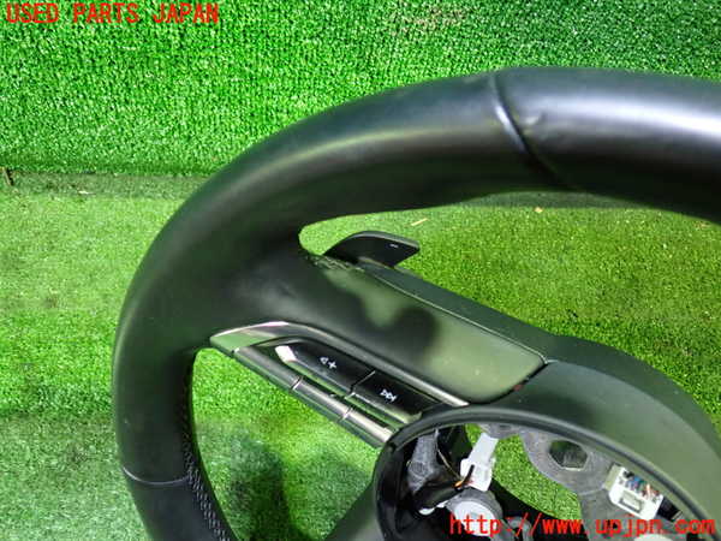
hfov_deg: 60.0
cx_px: 360
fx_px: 625
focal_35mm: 30
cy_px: 270
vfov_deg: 46.8
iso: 800
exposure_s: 1/25
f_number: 2.3
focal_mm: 5.4
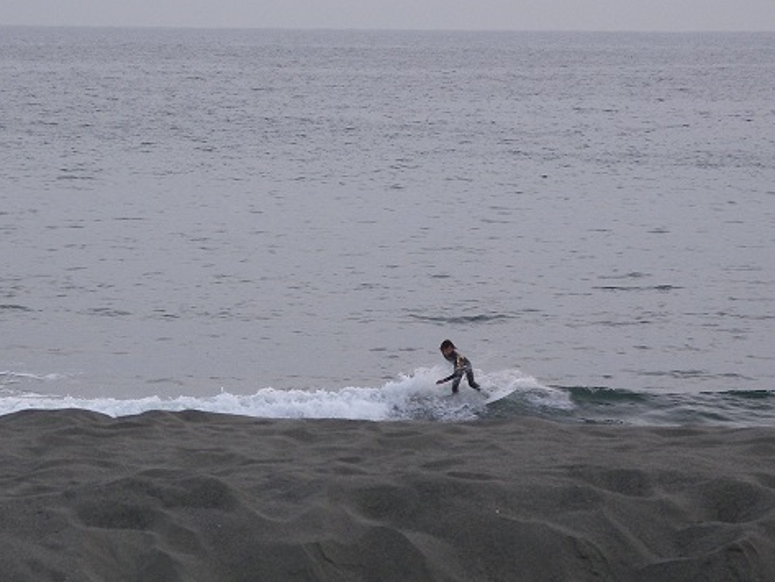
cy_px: 162
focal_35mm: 302
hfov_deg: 6.6
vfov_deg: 4.9
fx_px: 6763
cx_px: 349
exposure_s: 1/125
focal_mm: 39
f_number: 5
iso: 200
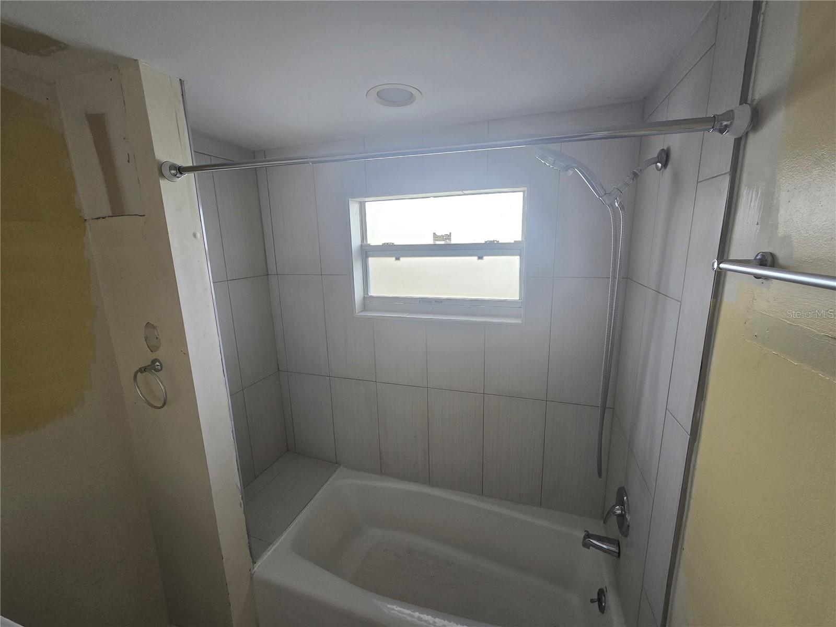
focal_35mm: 13
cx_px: 418
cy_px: 314
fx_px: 314
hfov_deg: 106.2
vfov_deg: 89.9
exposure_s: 1/60
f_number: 2.2
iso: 100
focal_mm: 2.2
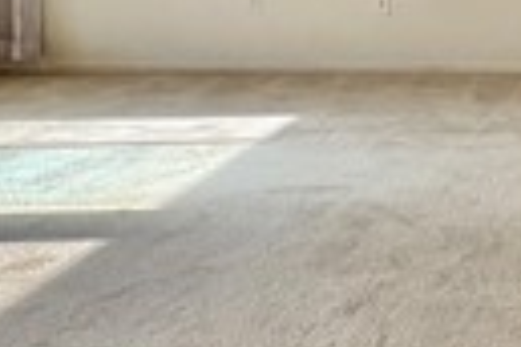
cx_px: 606
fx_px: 1042
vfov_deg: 17.6
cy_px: -113
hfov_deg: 25.5
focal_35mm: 72
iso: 40
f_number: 2.2
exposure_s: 1/229
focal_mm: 2.22
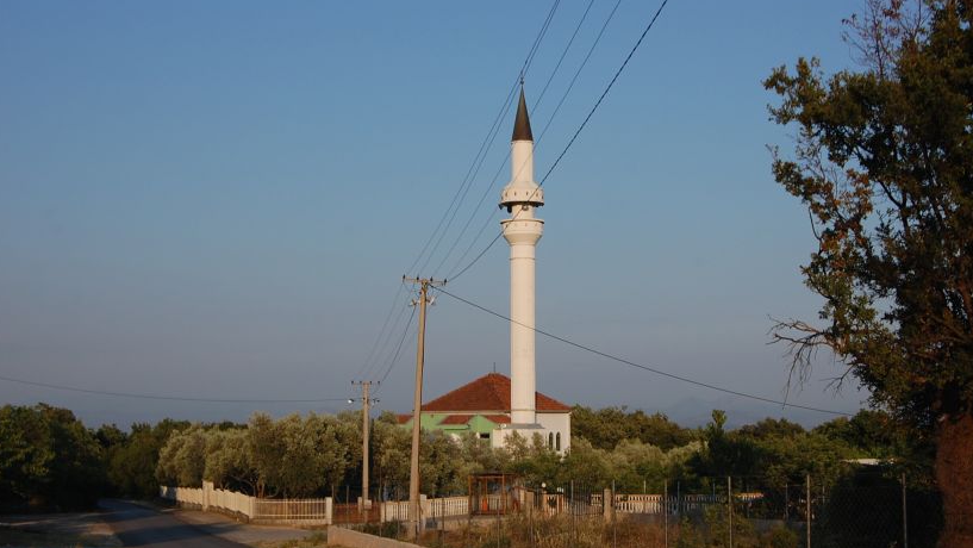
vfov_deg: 22.4
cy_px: 308
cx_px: 509
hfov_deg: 38.8
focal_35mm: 54
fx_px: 1383
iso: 200
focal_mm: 31
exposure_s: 1/320
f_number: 9
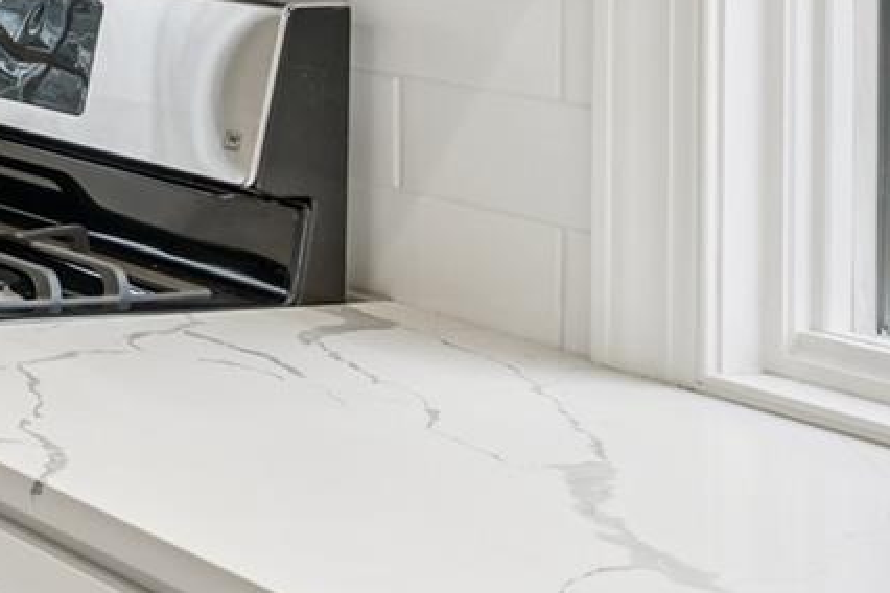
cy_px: -234
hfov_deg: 16.4
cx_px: -1080
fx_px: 1903
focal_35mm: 77
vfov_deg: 16.5
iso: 200
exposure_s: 1/8
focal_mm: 16
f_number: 9
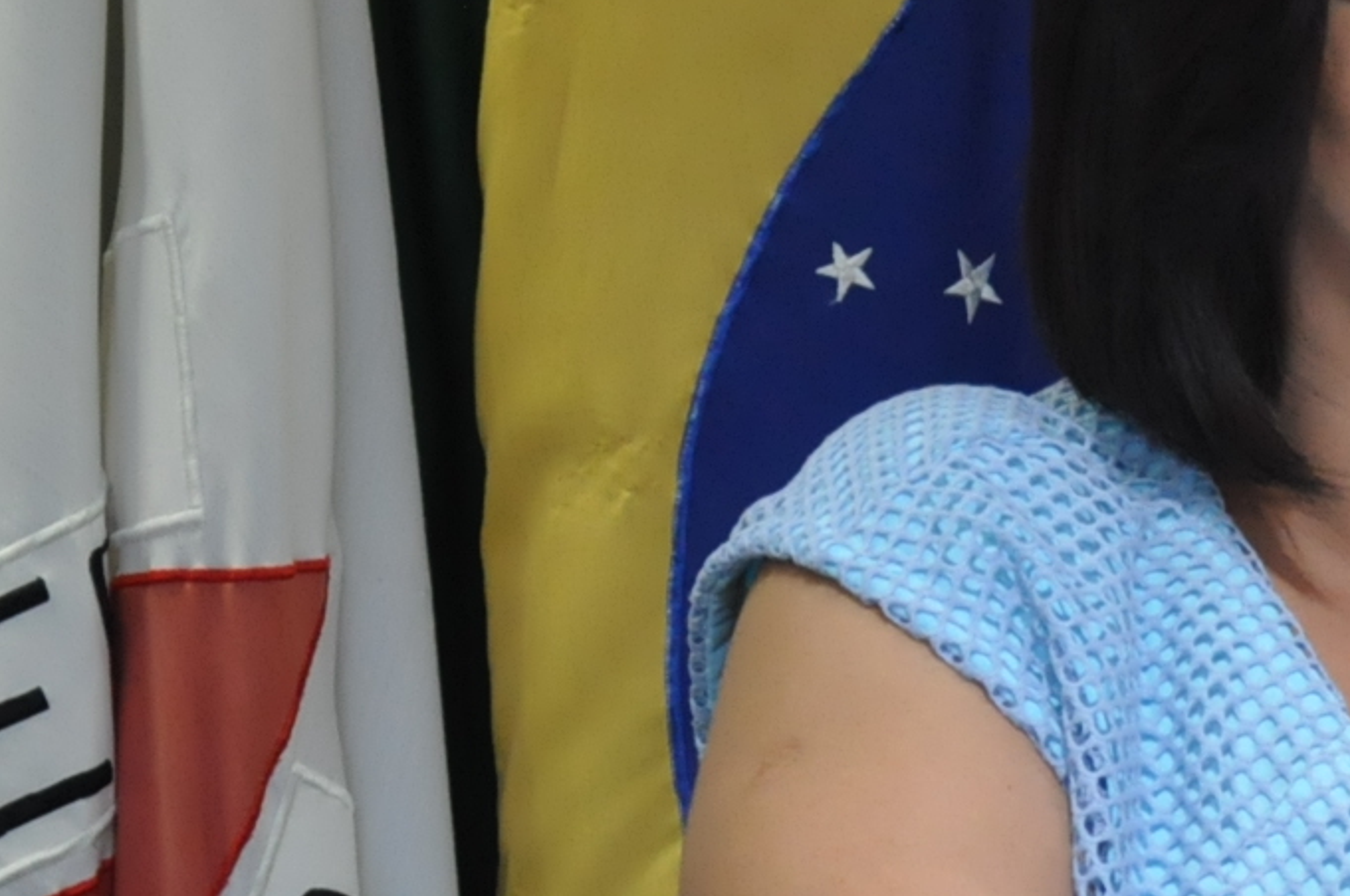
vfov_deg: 3.6
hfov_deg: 5.4
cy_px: 369
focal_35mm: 378
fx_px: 14155
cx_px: 1515
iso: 2000
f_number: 5.3
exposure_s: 1/100
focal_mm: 80
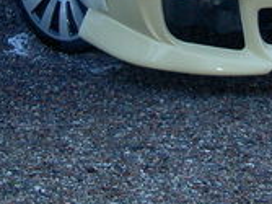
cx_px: 119
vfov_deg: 8.6
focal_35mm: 169
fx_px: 1327
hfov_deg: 11.7
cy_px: -85
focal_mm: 9
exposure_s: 1/64.1
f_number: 2.9
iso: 100
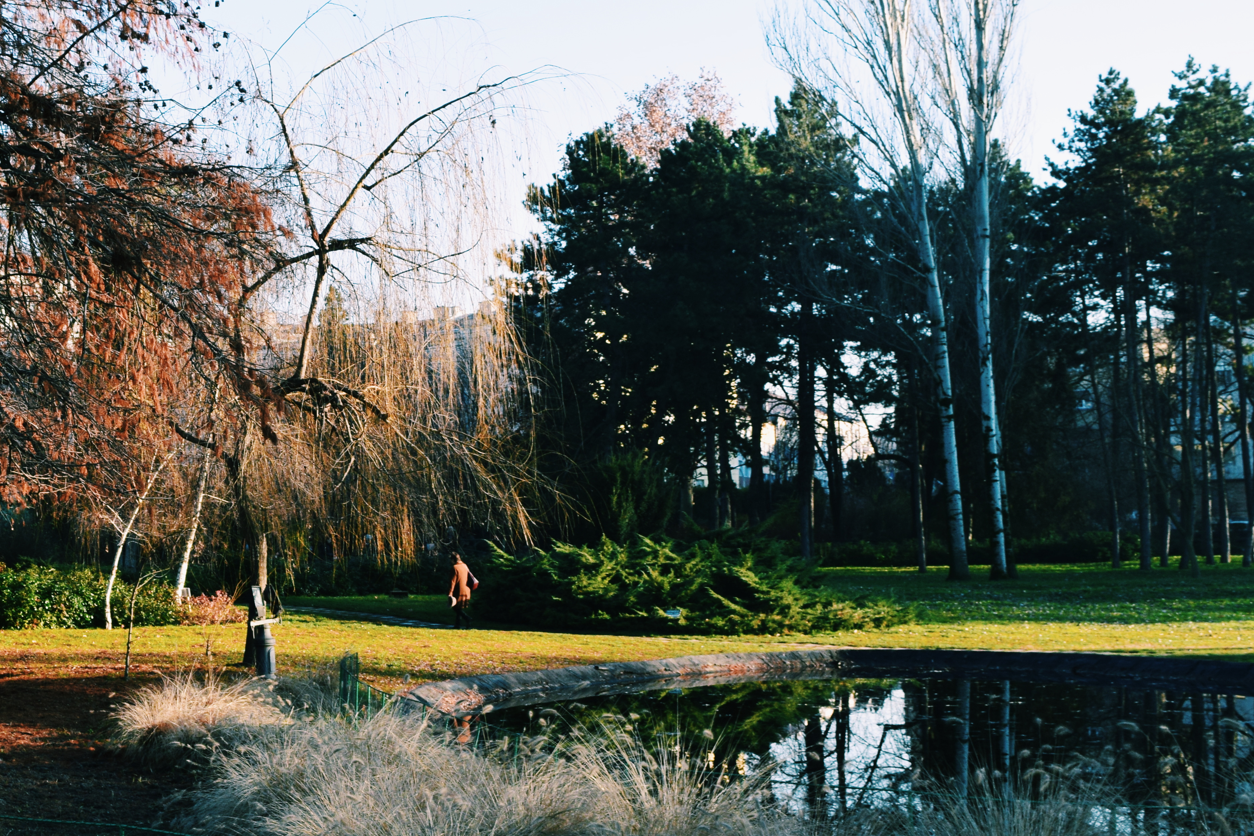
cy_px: 375
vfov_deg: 23.4
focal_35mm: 58
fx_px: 2020
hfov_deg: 33.8
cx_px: 314
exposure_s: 1/200
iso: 400
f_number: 10
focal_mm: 24
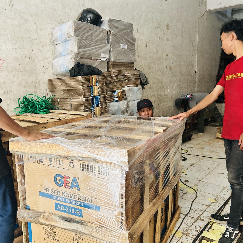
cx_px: 106
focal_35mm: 31
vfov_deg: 52.5
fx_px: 246
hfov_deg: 52.4
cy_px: 123
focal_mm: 5.7
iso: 320
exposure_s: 1/60
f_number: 1.5
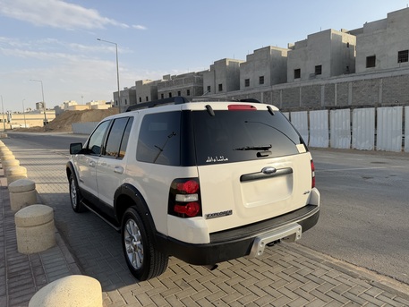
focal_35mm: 24
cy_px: 154
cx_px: 204
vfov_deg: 56.8
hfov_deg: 71.6
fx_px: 284
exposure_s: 1/3145
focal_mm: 6.76
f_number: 1.78
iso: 80
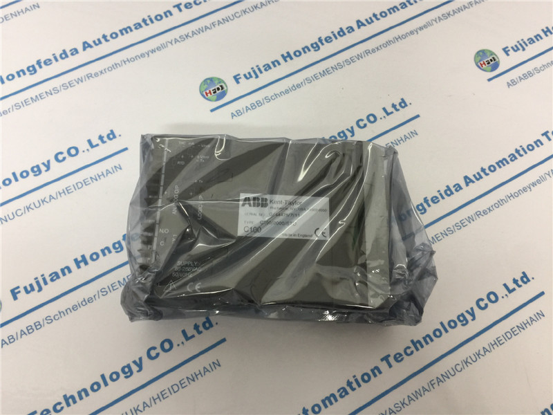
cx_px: 276
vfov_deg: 48.2
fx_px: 463
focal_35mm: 29
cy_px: 208
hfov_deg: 61.7
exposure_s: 1/17
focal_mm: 4.15
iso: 50
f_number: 2.2
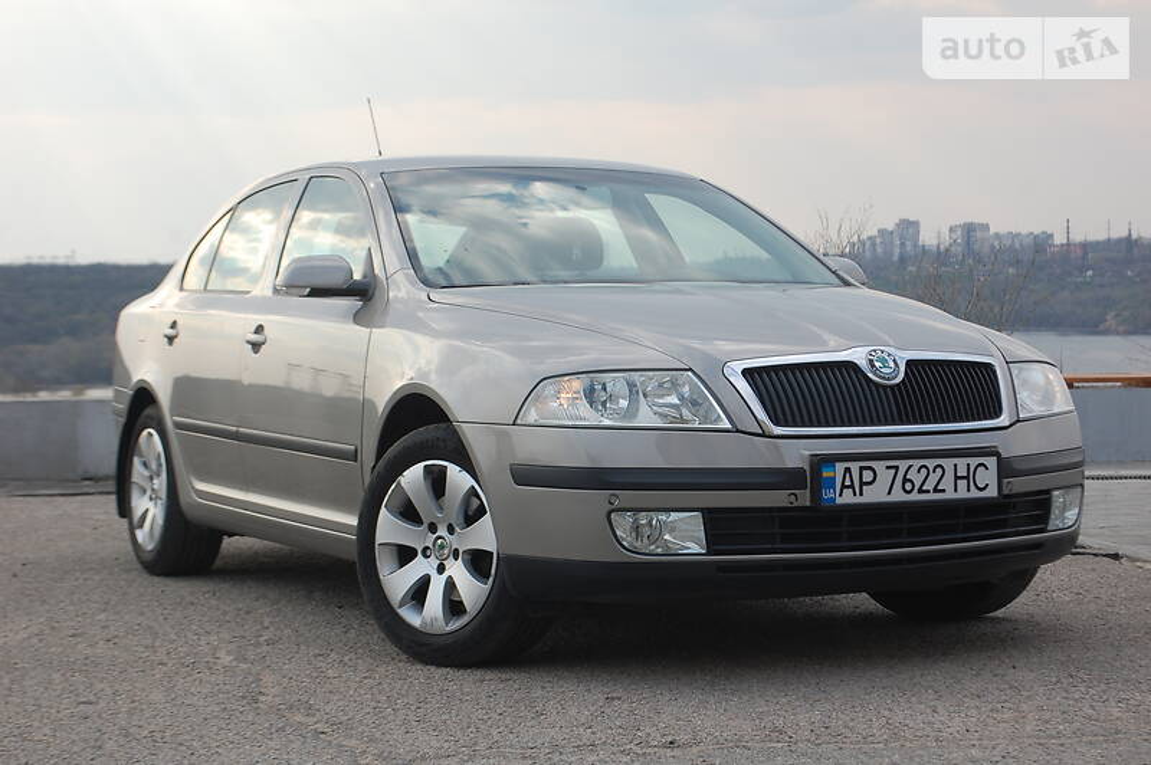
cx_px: 576
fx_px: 2204
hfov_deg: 29.3
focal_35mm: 69
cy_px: 382
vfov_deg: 19.7
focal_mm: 46
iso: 200
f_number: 7.1
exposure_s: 1/200
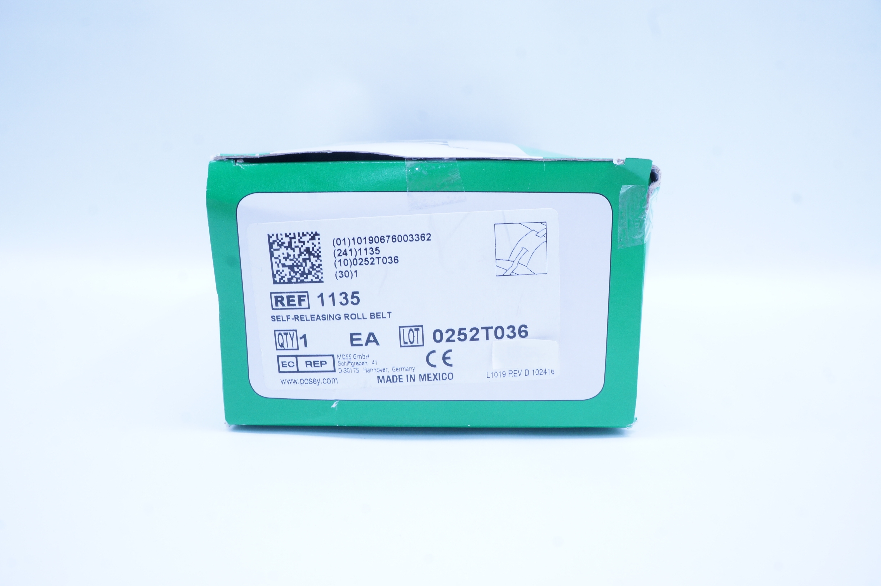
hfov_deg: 67.4
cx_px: 440
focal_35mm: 27
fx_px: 660
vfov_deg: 47.8
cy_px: 293
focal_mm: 18
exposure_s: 1/10
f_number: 13
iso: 400
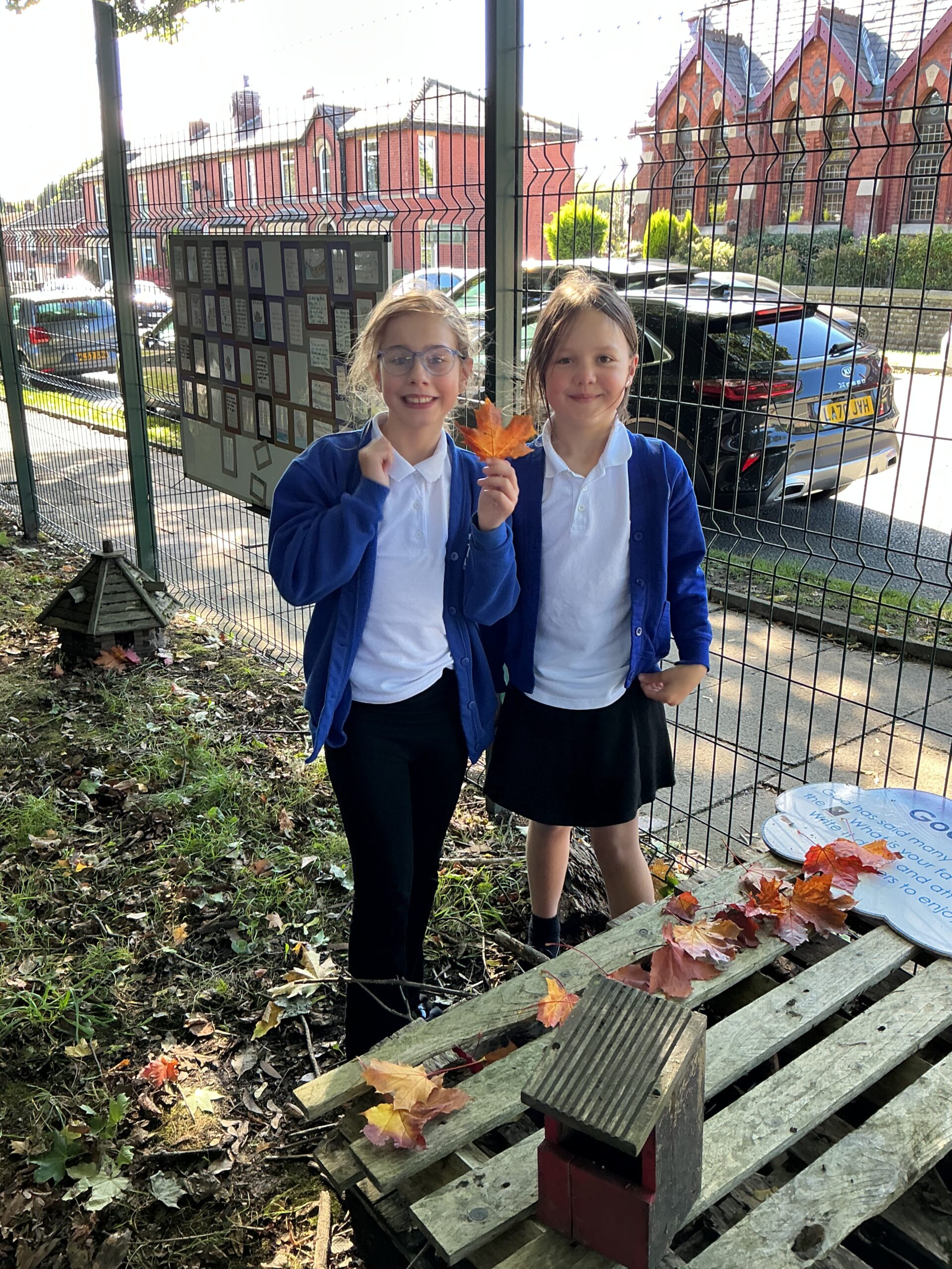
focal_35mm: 29
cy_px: 634
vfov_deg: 61.7
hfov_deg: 48.2
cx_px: 476
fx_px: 1063
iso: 32
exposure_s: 1/60
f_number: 1.8
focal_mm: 3
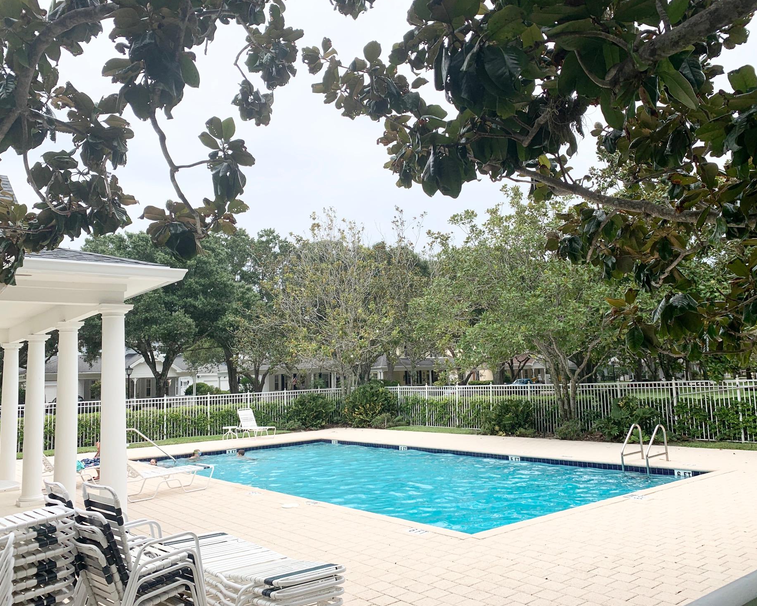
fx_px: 627
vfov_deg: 51.5
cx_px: 384
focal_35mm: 28
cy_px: 296
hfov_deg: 62.2
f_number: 1.8
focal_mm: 4.25
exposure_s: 1/2160
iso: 25
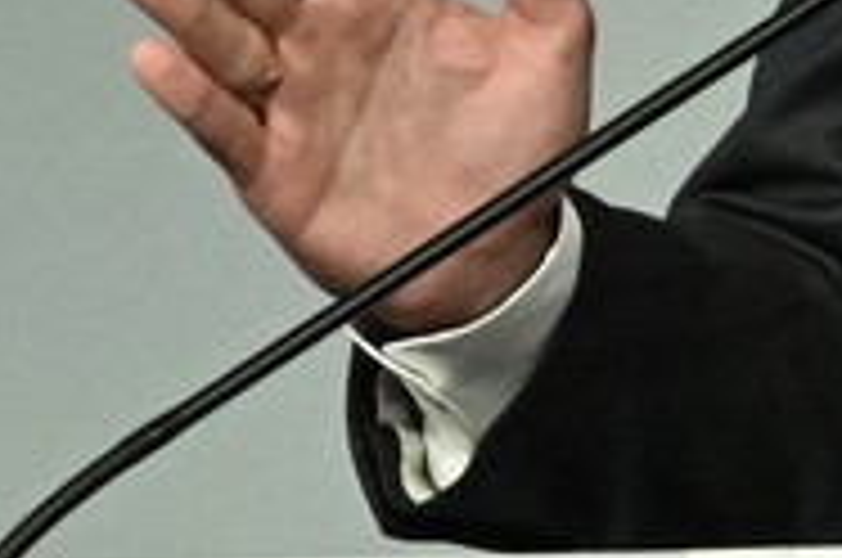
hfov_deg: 2.0
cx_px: 1148
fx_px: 23559
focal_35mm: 1009
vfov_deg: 1.4
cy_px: -162
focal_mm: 105
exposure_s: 1/1250
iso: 5000
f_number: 5.6
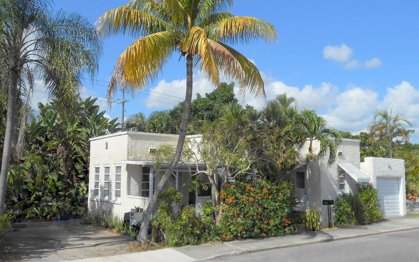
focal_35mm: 37
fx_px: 423
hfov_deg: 52.7
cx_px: 215
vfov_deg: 34.4
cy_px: 128
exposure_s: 1/1500
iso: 80
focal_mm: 6
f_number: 3.9
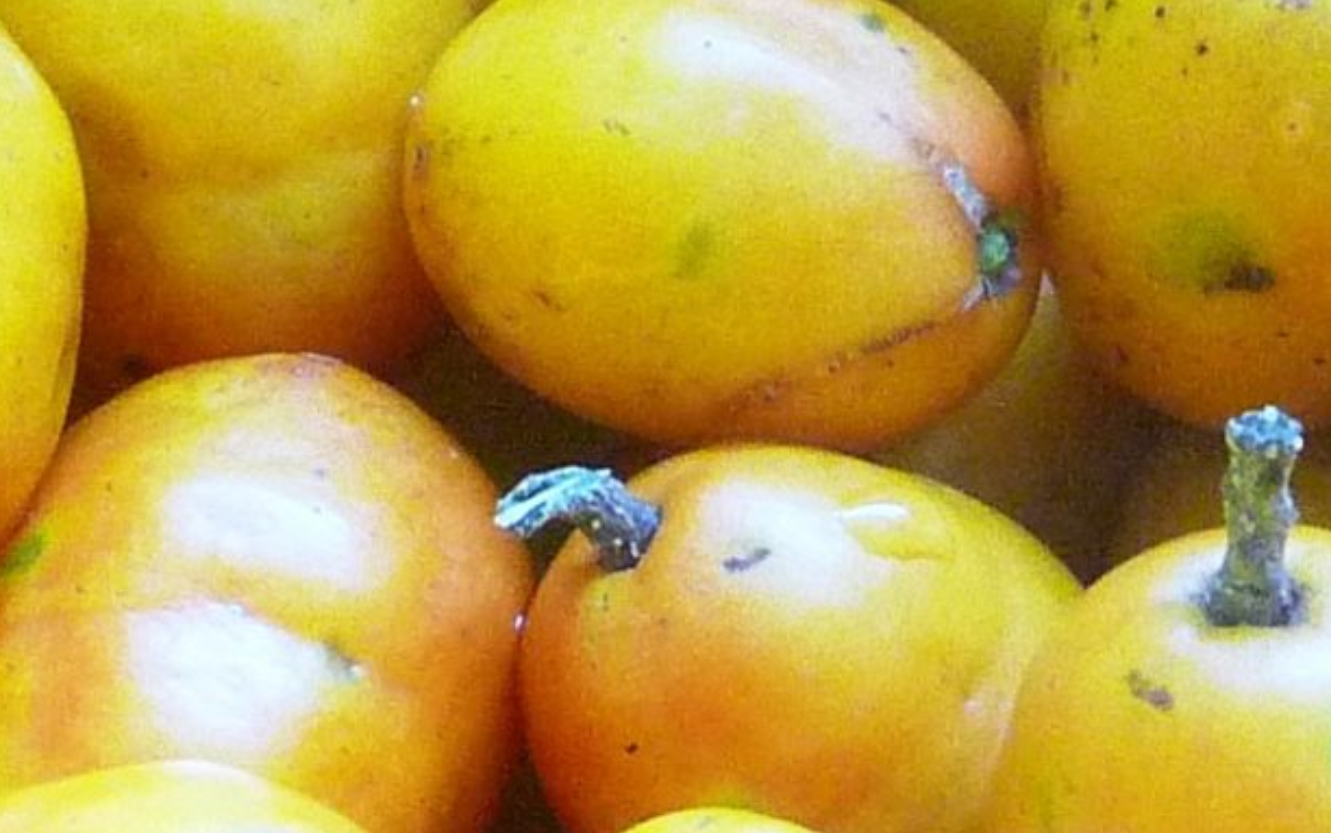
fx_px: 4826
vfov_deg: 9.6
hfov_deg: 15.1
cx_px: 1625
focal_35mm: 133
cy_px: -385
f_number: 3.4
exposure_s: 1/25
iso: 400
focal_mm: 5
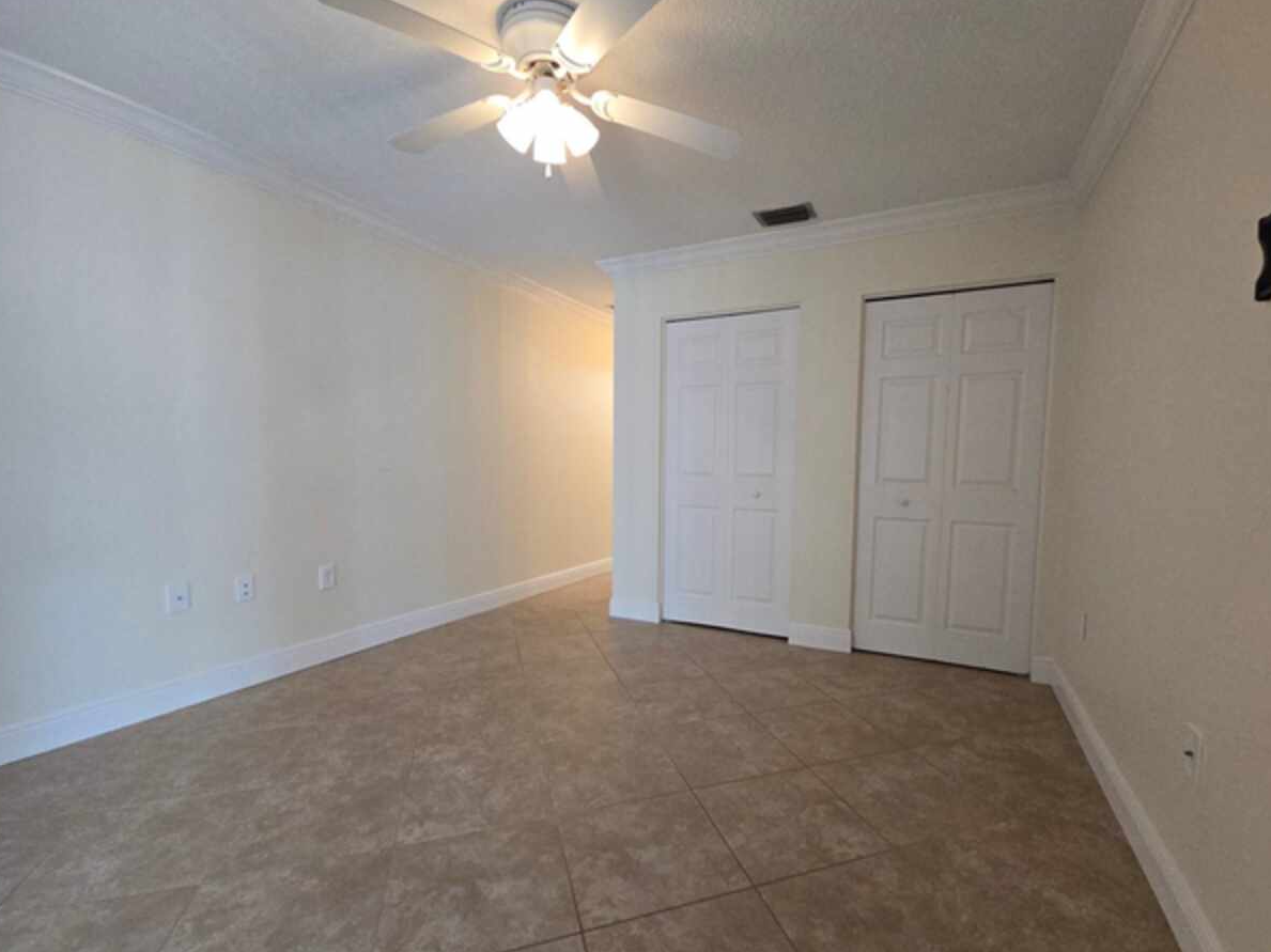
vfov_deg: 85.6
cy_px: 500
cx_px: 669
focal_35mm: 14
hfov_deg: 102.0
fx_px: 514
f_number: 2.2
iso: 250
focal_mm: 2.2
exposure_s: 1/60
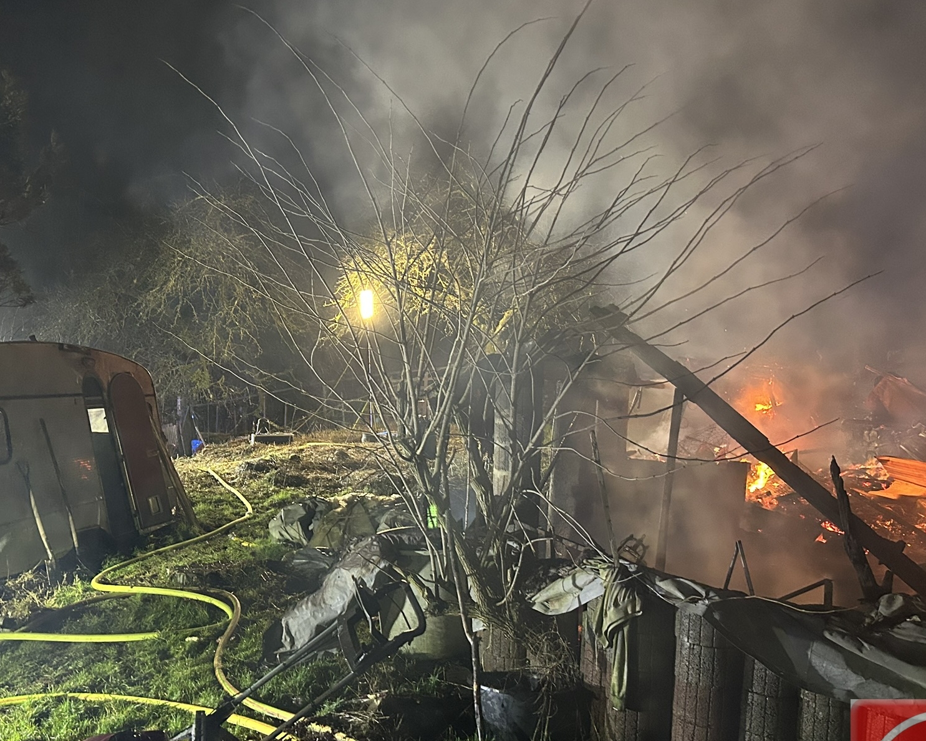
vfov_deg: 42.2
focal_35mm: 35
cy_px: 412
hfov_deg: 51.4
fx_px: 959
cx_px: 403
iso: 640
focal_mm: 5.7
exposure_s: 1/39
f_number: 1.5
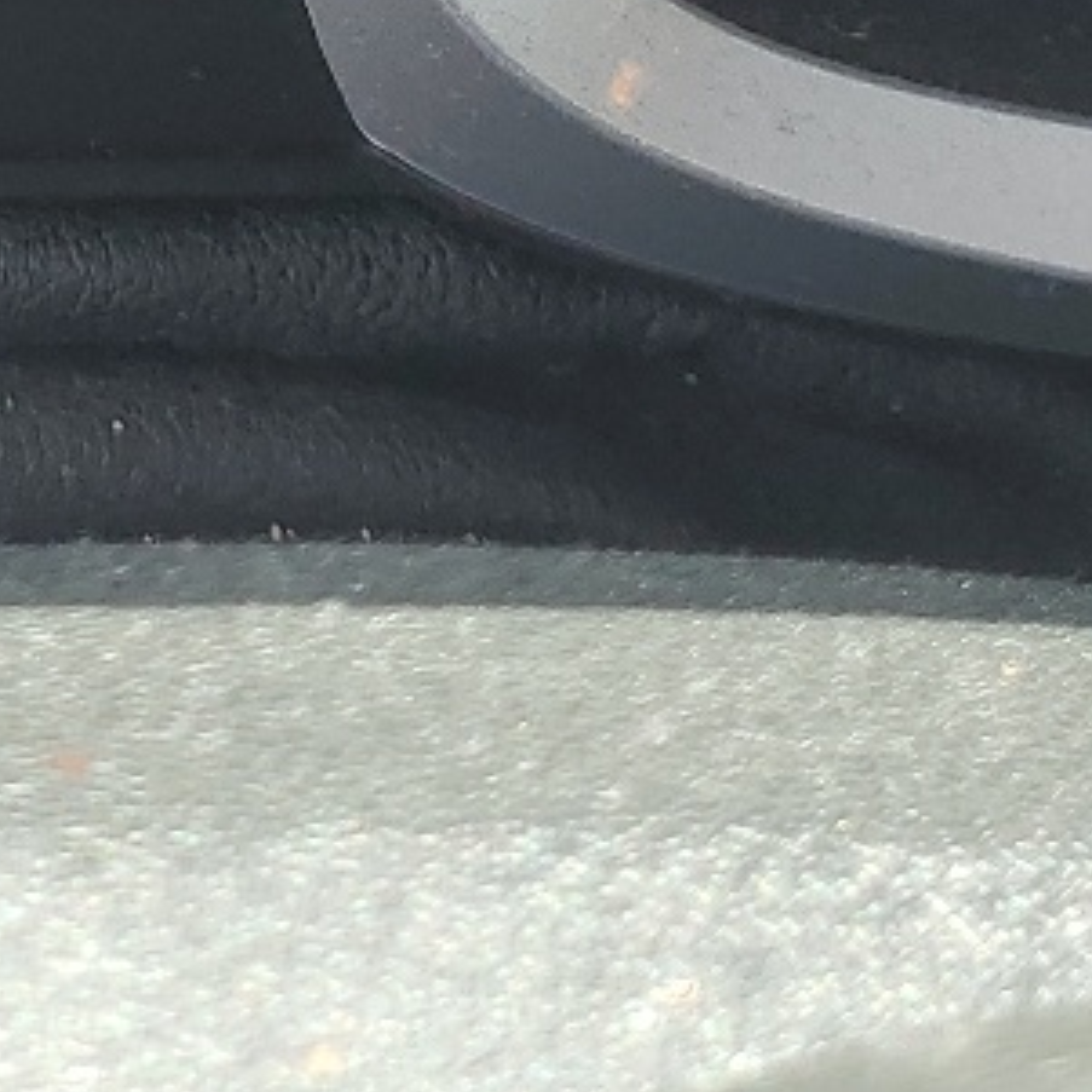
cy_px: -896
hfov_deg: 13.8
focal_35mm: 122
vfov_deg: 12.9
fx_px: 4354
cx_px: -290
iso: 50
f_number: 1.5
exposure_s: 1/455
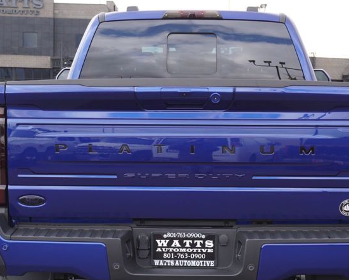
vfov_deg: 20.1
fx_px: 784
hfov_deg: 25.1
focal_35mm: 76
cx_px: 185
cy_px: 195
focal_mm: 29
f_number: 6.3
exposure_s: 1/100
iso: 100
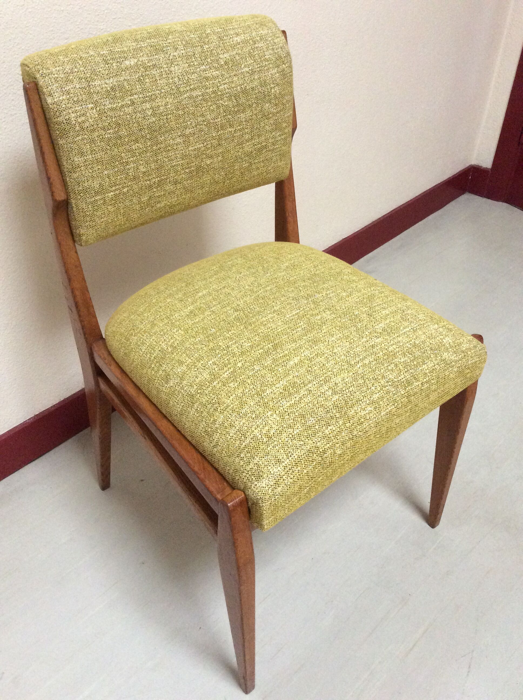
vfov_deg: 56.9
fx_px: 646
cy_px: 350
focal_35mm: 32
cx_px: 262
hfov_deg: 44.1
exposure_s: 1/25
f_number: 2.4
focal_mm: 3.3
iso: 250
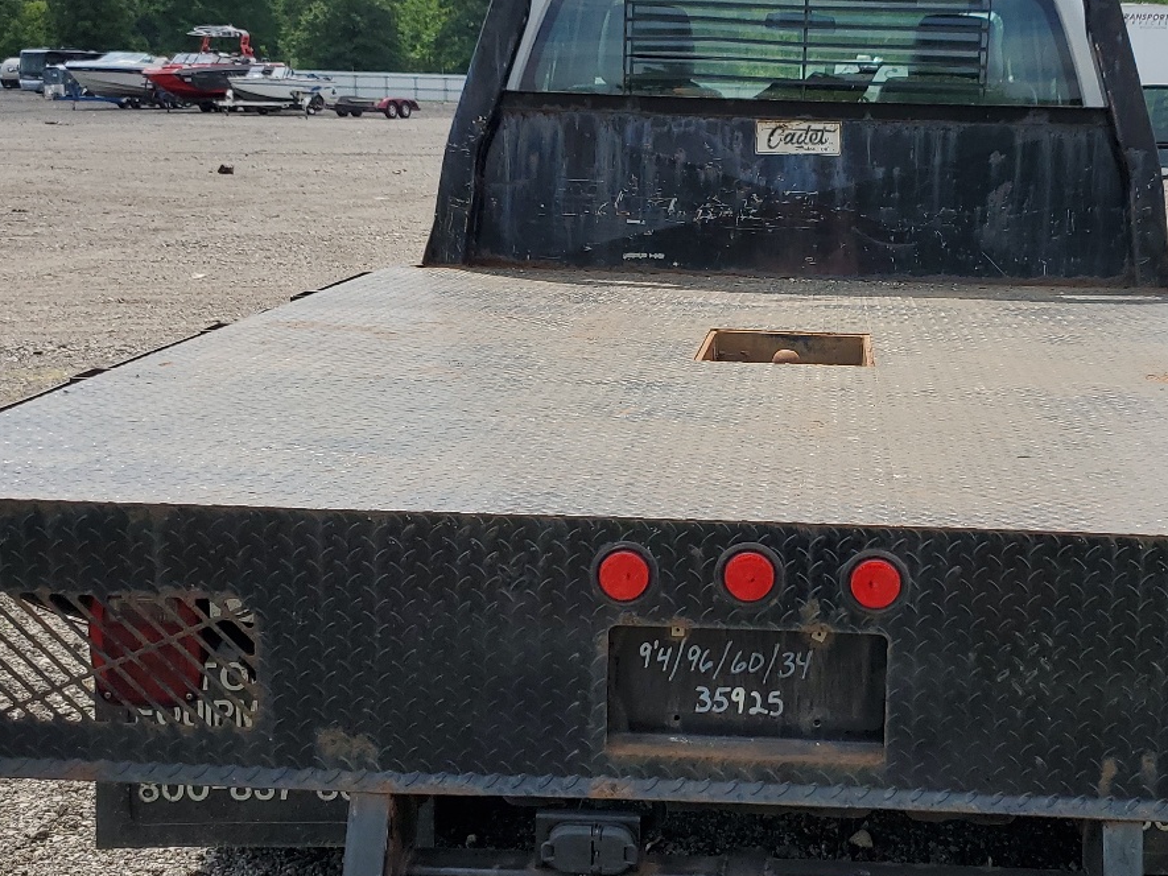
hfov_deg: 40.0
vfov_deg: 30.8
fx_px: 1586
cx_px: 756
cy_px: 496
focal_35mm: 47
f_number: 1.5
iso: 50
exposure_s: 1/5000
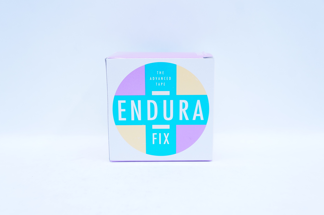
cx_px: 162
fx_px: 364
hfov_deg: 48.0
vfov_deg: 32.9
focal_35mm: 40
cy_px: 108
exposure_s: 1/125
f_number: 5.6
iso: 800
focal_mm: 27
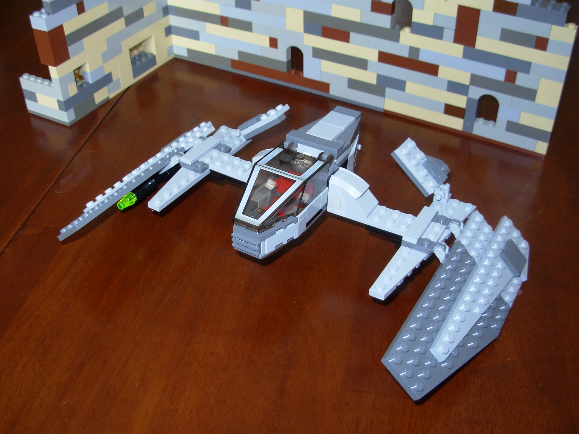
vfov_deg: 37.7
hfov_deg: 49.0
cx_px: 290
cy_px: 217
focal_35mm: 38
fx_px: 636
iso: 50
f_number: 2.9
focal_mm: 6.3
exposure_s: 1/32
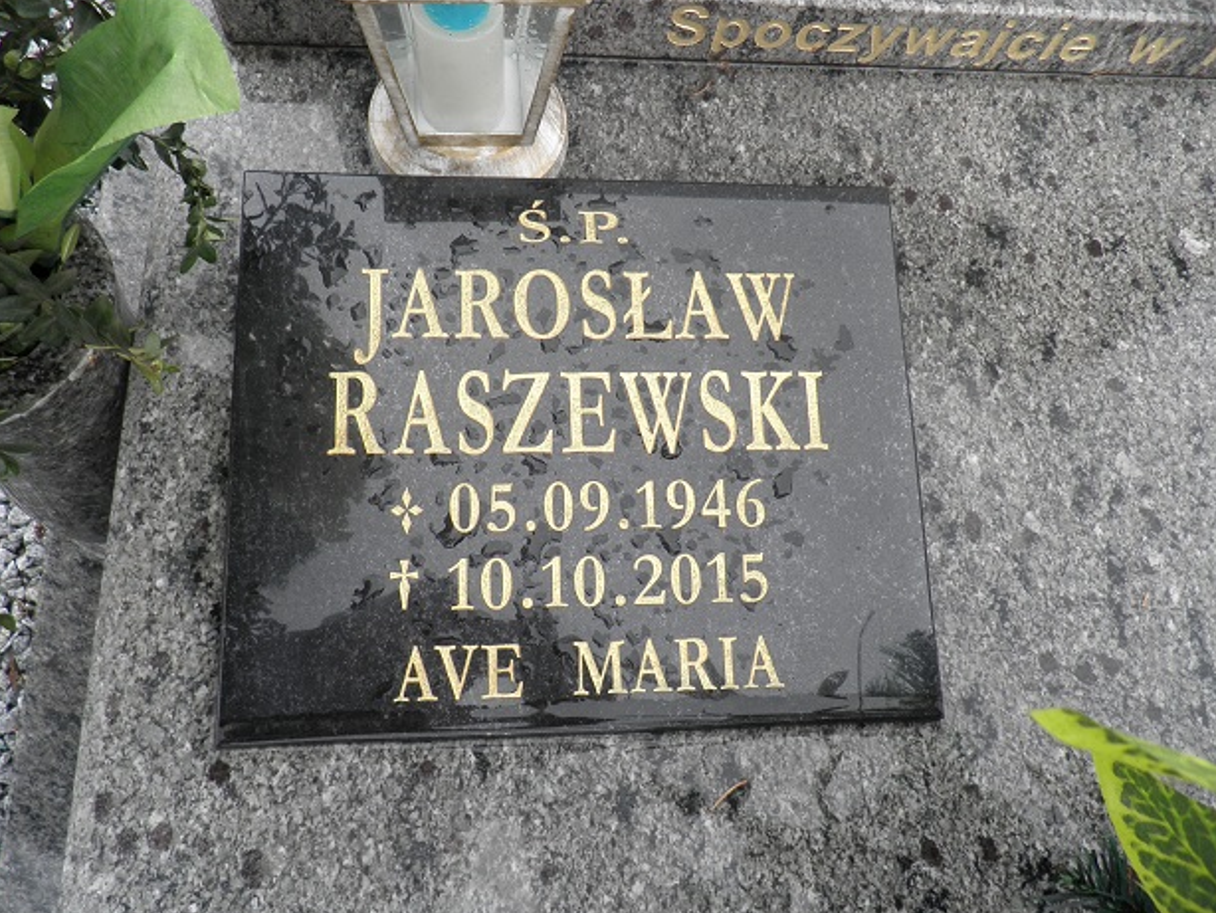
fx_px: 879
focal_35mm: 25
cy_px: 459
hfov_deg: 69.4
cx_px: 588
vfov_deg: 54.9
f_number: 3.3
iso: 64
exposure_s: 1/200
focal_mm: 4.3
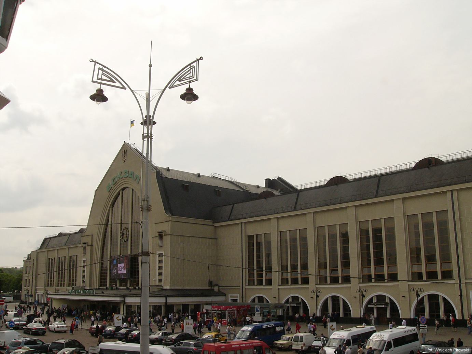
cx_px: 236
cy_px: 177
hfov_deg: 51.4
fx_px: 491
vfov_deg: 39.6
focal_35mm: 36
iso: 100
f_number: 8
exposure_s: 1/500
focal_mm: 6
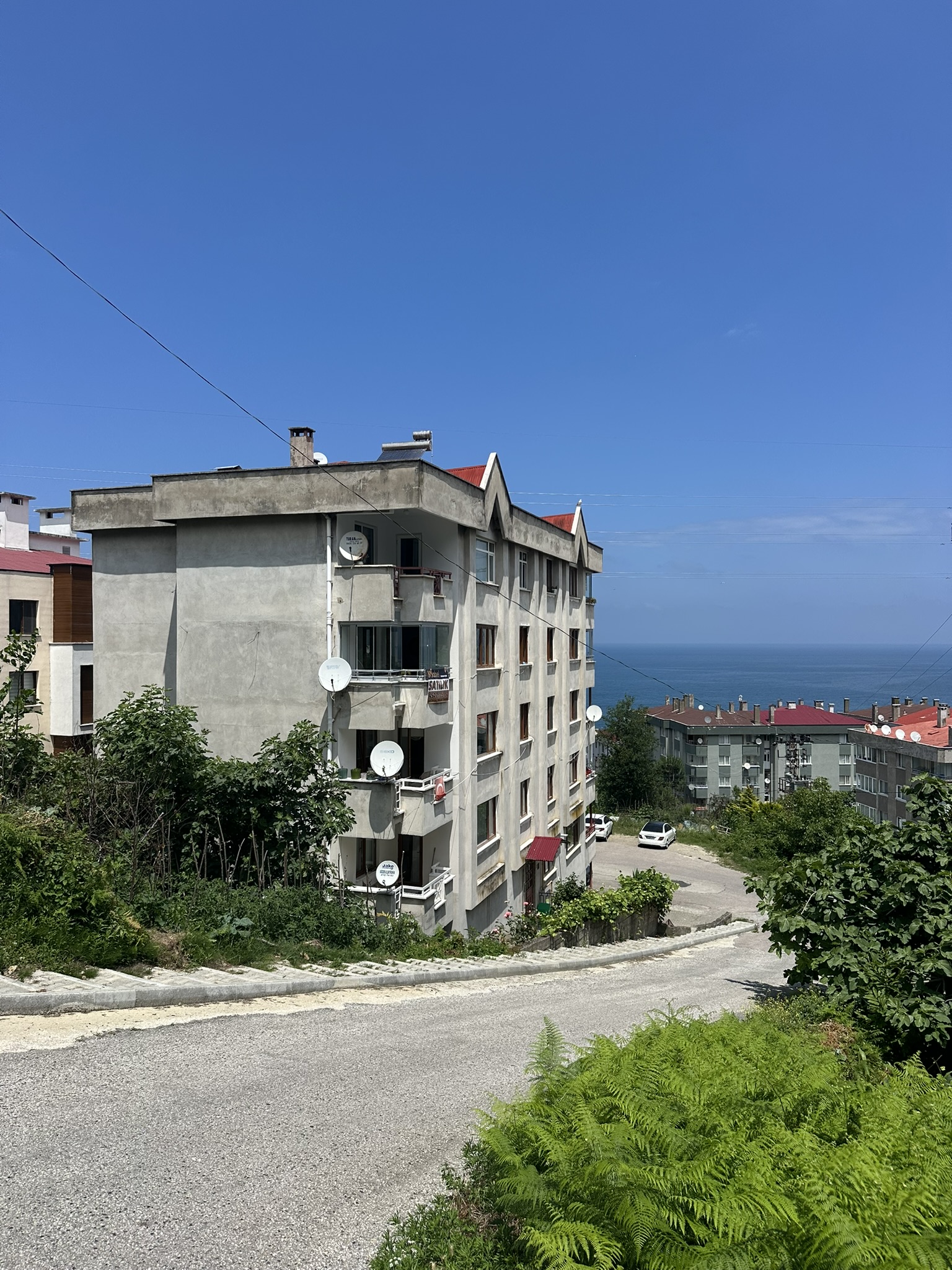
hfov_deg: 56.8
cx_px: 476
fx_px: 880
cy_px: 635
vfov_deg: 71.6
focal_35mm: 24
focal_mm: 6.86
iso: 80
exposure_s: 1/7576
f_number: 1.78
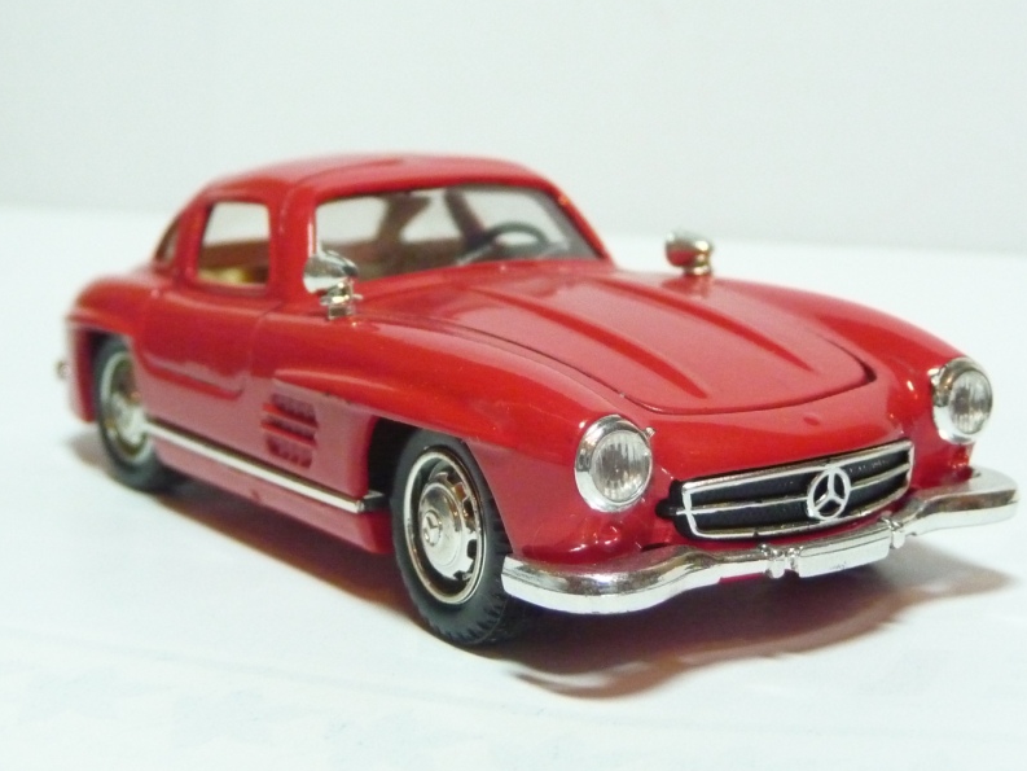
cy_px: 403
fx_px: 1840
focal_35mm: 62
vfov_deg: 23.7
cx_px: 537
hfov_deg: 31.2
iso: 800
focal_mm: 8
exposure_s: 1/50
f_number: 4.2
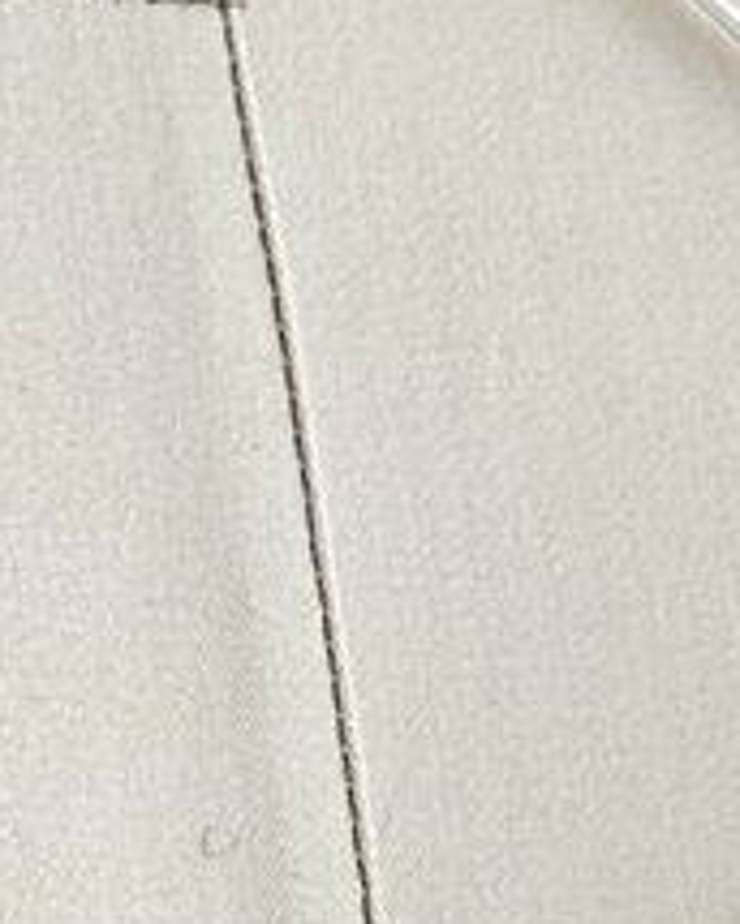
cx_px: 297
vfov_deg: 10.8
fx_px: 4763
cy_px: 1186
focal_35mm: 174
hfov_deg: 8.9
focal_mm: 6.86
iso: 80
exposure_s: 1/120
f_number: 1.78
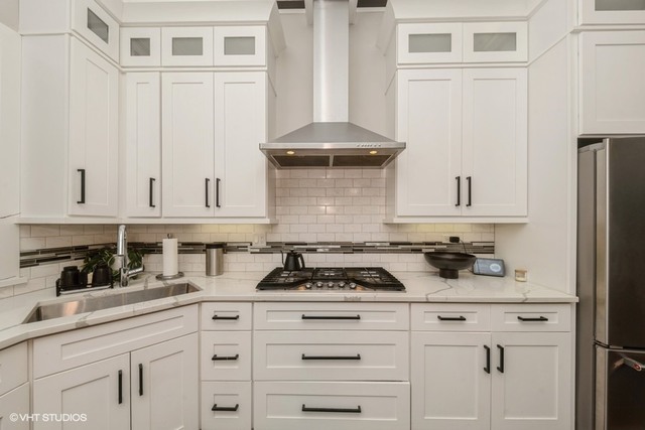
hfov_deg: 112.6
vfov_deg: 90.0
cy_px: 215
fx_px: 215
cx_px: 322
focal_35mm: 12
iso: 200
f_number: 8
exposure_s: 1/100
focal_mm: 12
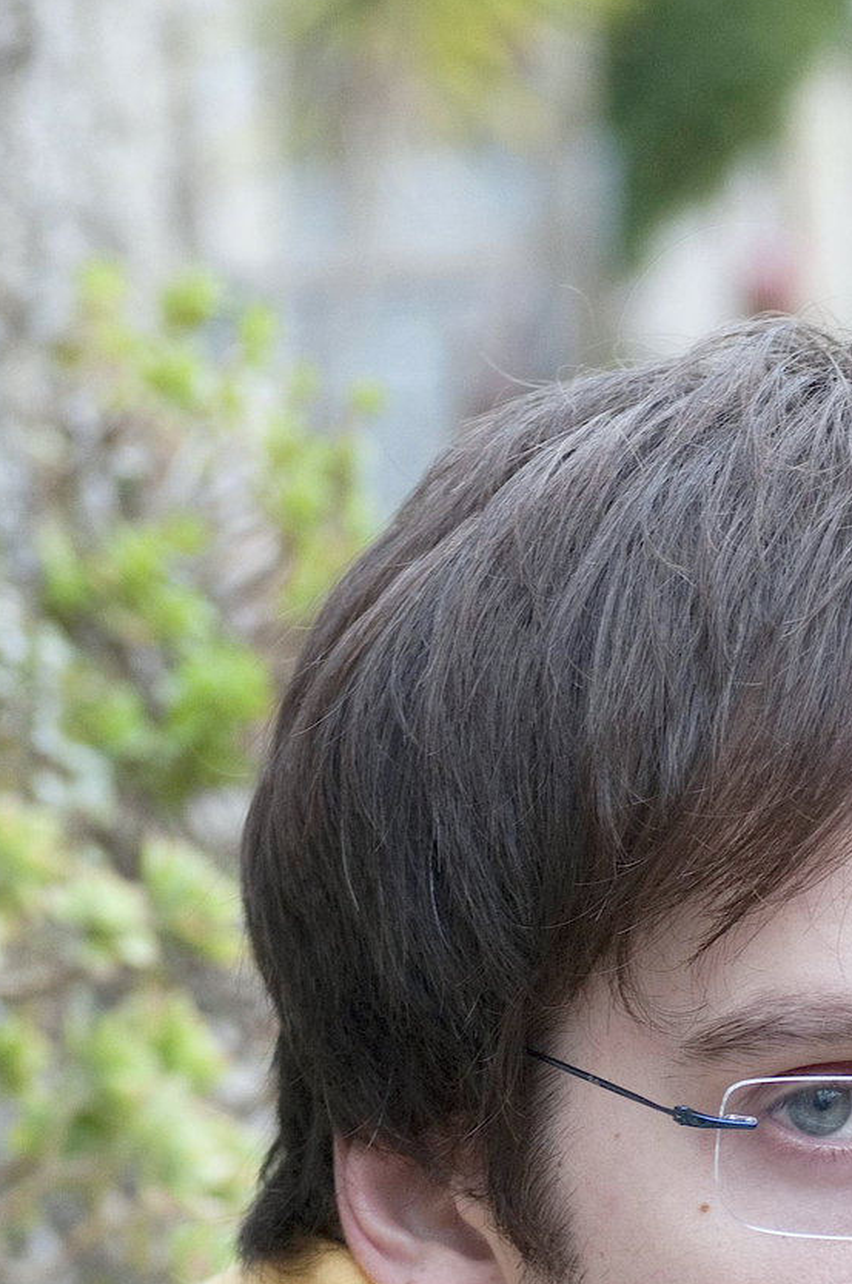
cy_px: 1373
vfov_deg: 7.9
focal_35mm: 258
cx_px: 784
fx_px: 9185
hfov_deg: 5.3
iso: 320
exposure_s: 1/200
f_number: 5.6
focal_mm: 70
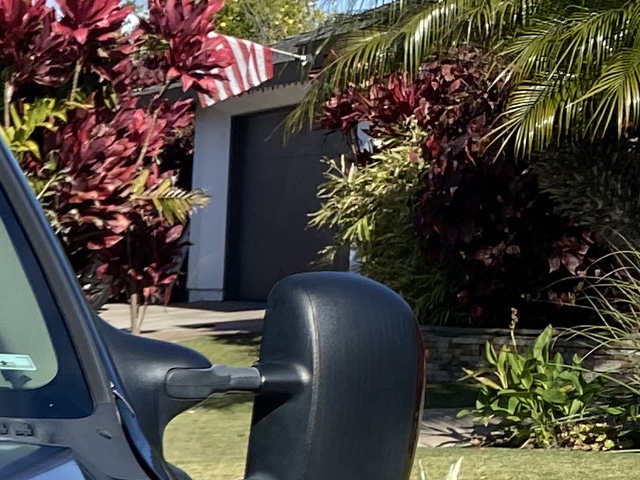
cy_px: 717
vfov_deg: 11.2
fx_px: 2348
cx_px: -792
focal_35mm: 127
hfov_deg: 12.7
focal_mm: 4.25
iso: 32
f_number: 1.8
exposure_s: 1/2571
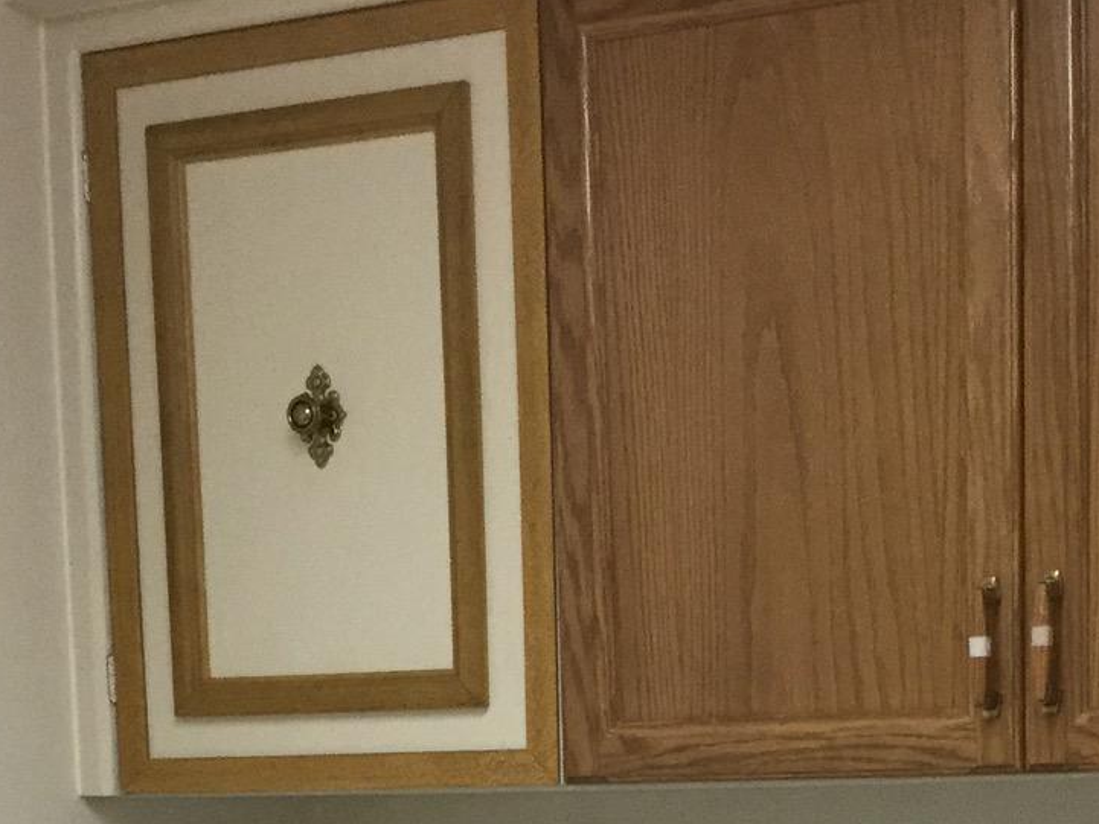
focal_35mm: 88
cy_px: 1155
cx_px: 690
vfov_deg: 15.7
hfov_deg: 22.2
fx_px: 2794
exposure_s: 1/30
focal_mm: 3.3
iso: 125
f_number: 2.4
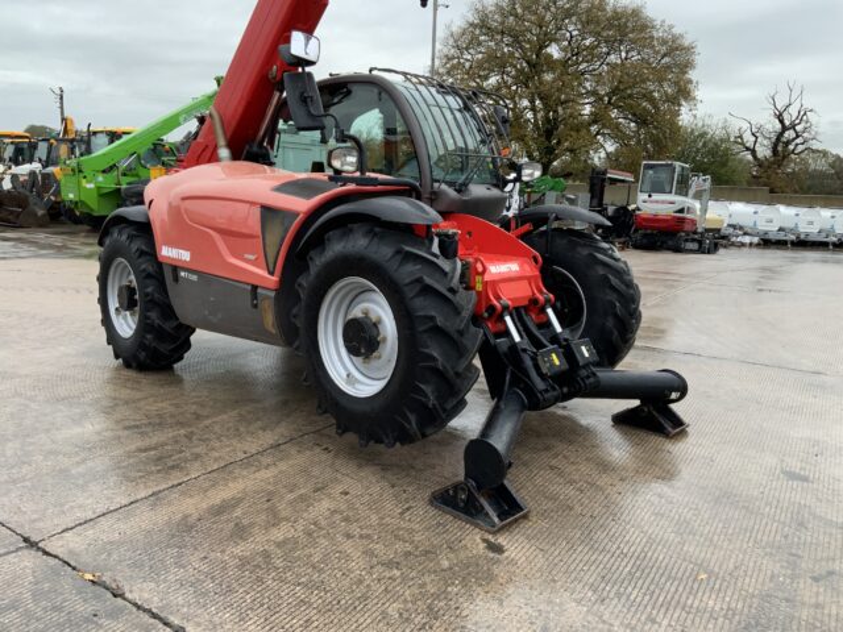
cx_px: 422
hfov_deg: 61.7
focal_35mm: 29
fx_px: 706
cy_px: 316
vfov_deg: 48.2
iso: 32
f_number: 1.8
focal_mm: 3
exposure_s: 1/122
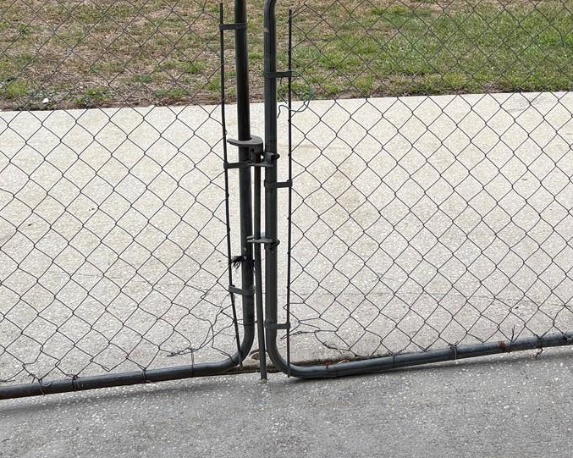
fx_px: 1017
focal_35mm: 60
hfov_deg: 31.0
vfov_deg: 24.2
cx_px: 418
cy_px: -3
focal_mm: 5.96
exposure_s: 1/1263
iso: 50
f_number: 1.6
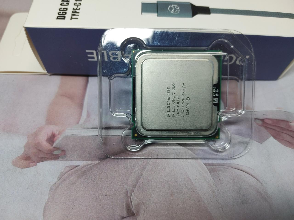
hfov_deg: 67.3
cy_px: 110
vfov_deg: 53.1
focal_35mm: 26
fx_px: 221
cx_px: 147
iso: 50
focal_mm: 4.81
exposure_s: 1/120
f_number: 1.8
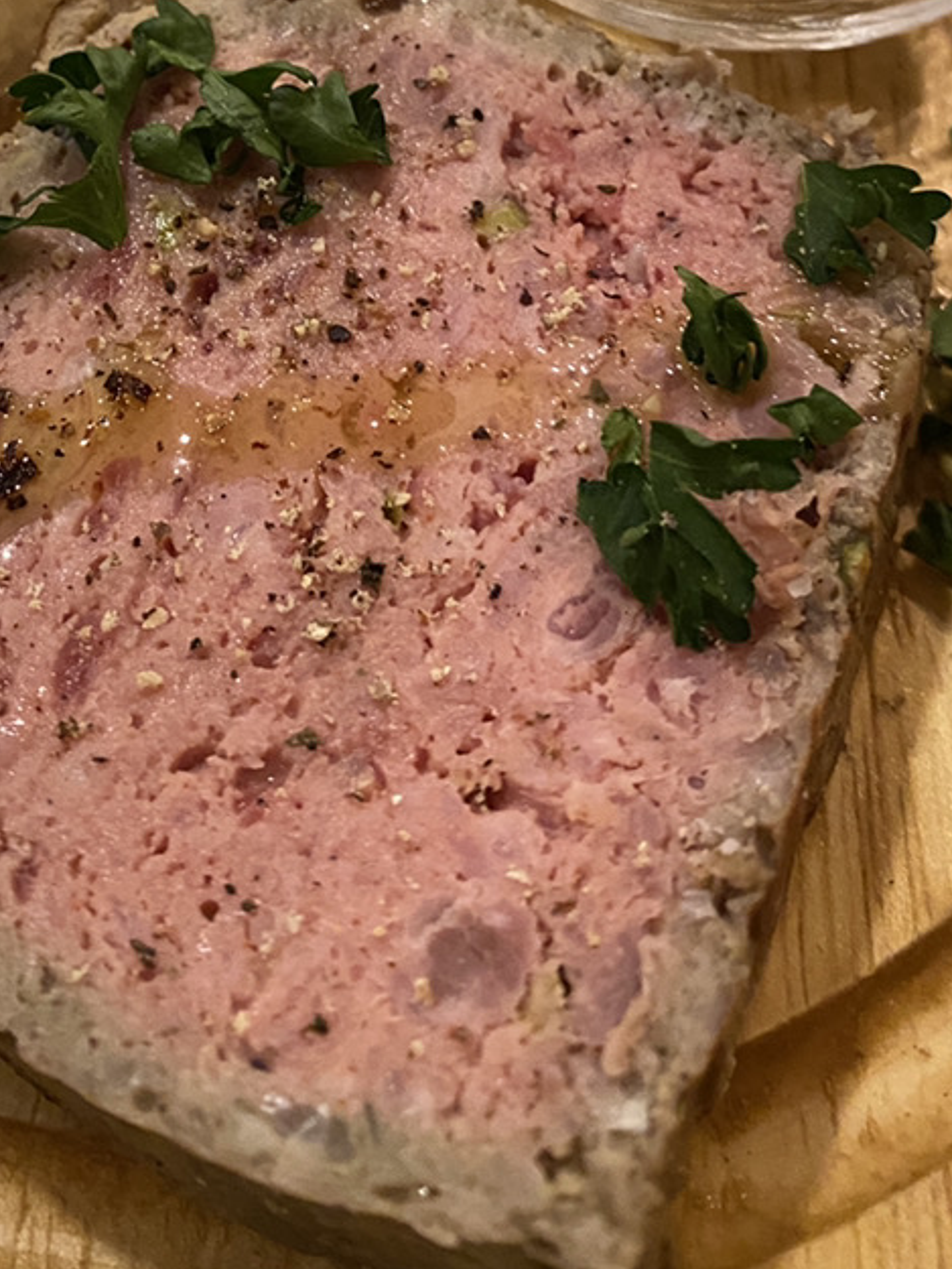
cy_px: 87
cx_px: 264
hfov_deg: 29.9
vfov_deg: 36.7
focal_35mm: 48
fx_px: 1760
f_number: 1.8
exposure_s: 1/40
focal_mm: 4.25
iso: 400
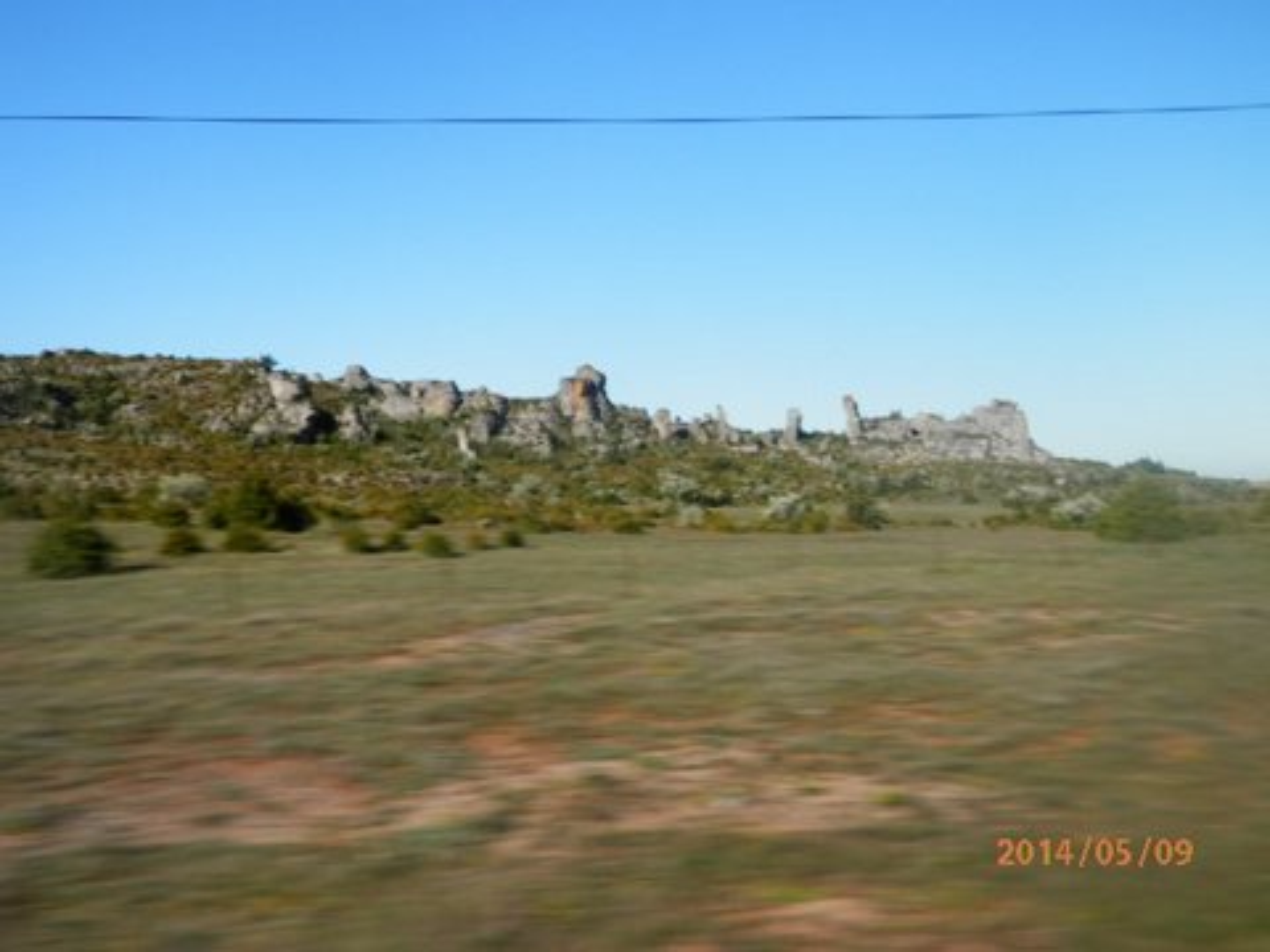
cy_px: 476
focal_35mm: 34
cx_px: 635
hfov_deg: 54.0
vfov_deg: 41.8
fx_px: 1247
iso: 80
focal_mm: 6.2
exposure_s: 1/125
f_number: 9.8
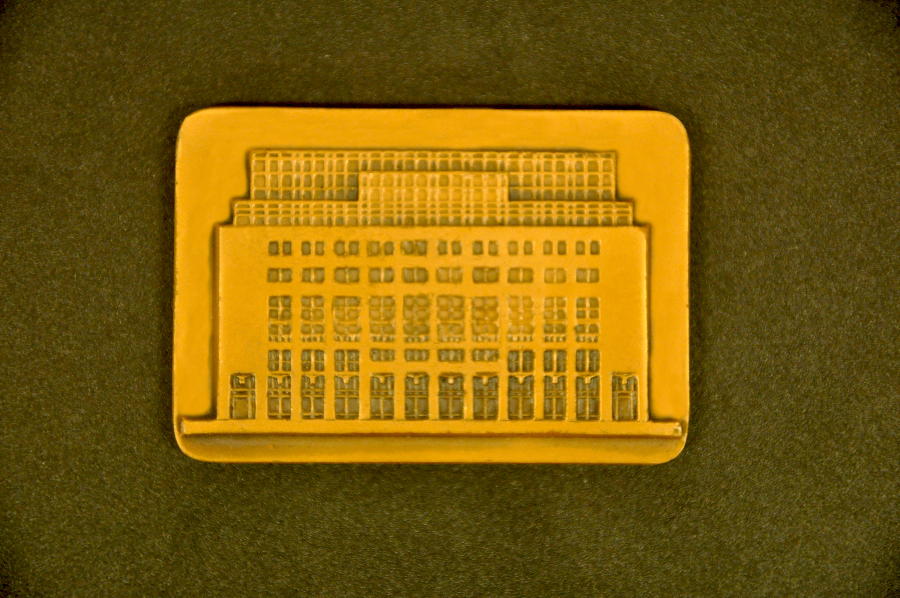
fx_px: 3933
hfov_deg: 13.1
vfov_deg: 8.7
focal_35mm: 158
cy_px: 299
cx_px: 450
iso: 1400
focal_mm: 105
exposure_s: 1/40
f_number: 5.6
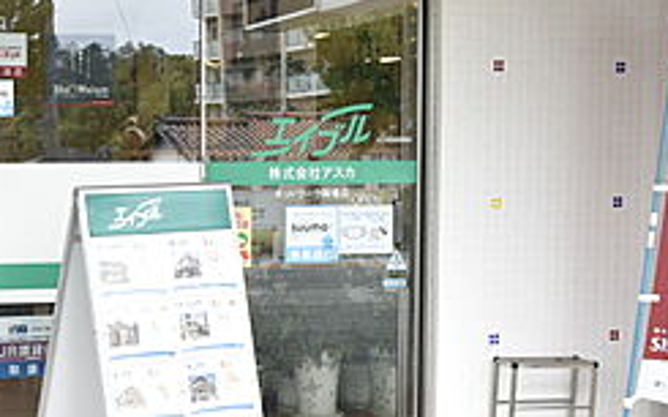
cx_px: -19
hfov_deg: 26.8
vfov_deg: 18.0
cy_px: 271
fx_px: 1310
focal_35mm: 72
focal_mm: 18
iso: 100
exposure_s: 1/80
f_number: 4.5
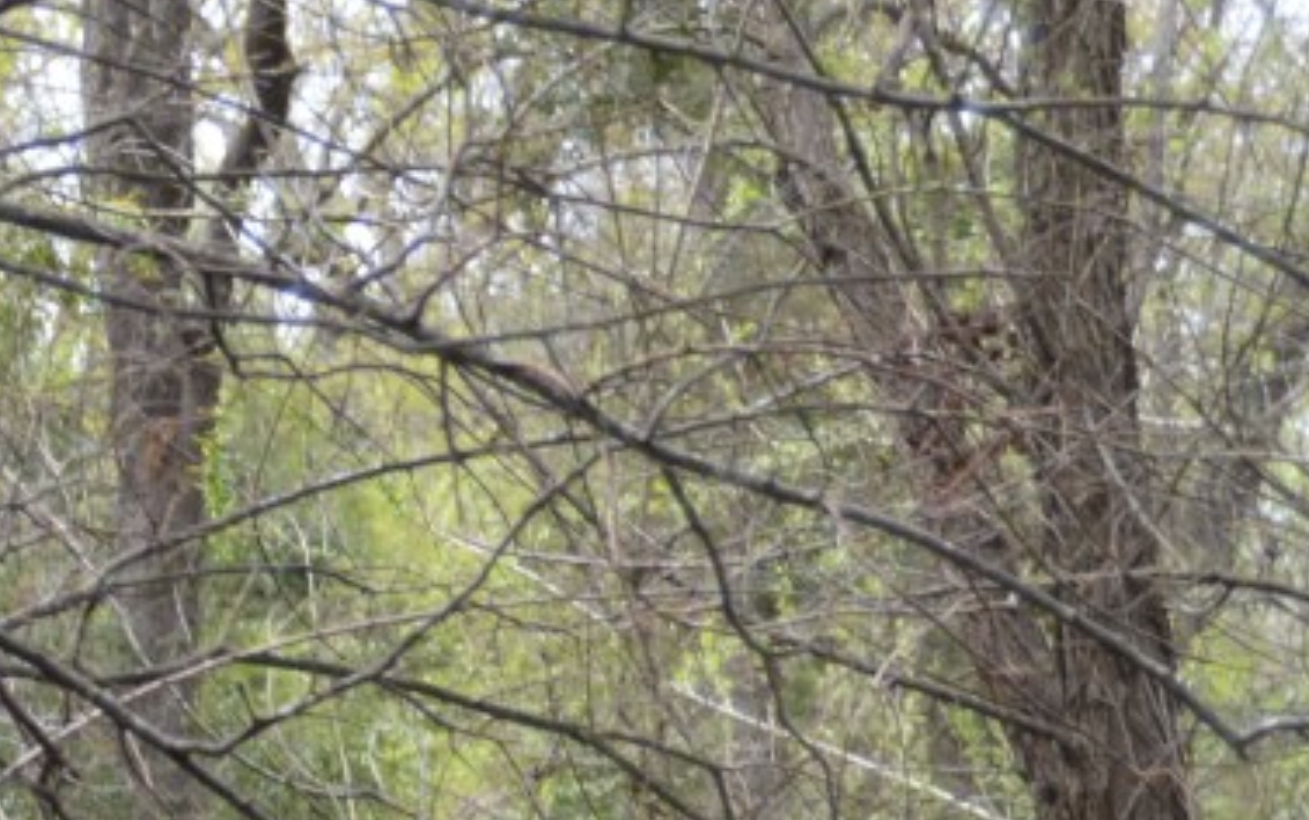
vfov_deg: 5.2
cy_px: 1449
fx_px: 8923
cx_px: -955
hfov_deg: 8.1
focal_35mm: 250
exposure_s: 1/125
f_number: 5.6
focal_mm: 38
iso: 110
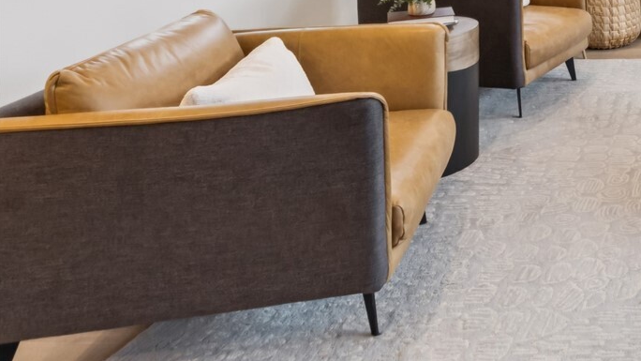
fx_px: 663
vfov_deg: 25.1
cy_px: -142
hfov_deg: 37.2
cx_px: 792
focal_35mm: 39
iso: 250
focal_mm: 10
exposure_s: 1/5
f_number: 9
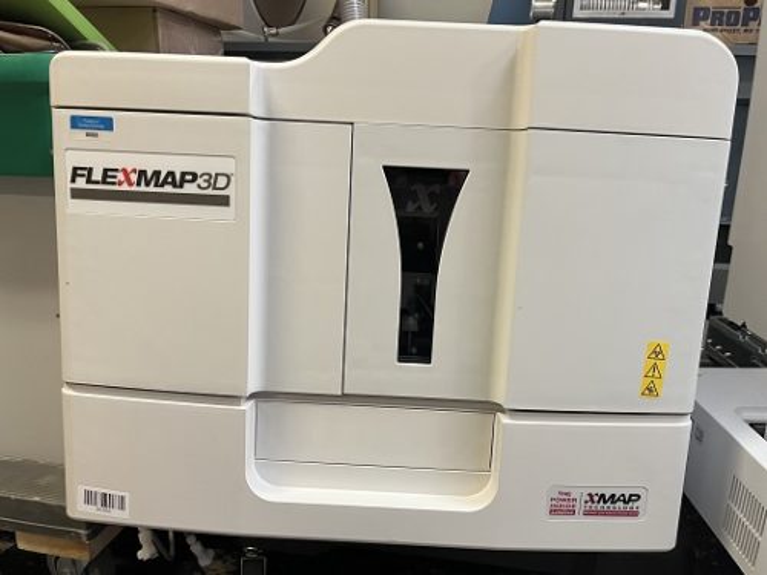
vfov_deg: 53.1
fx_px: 576
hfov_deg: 67.3
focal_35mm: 26
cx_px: 384
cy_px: 288
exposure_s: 1/60
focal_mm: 5.1
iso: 200
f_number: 1.6
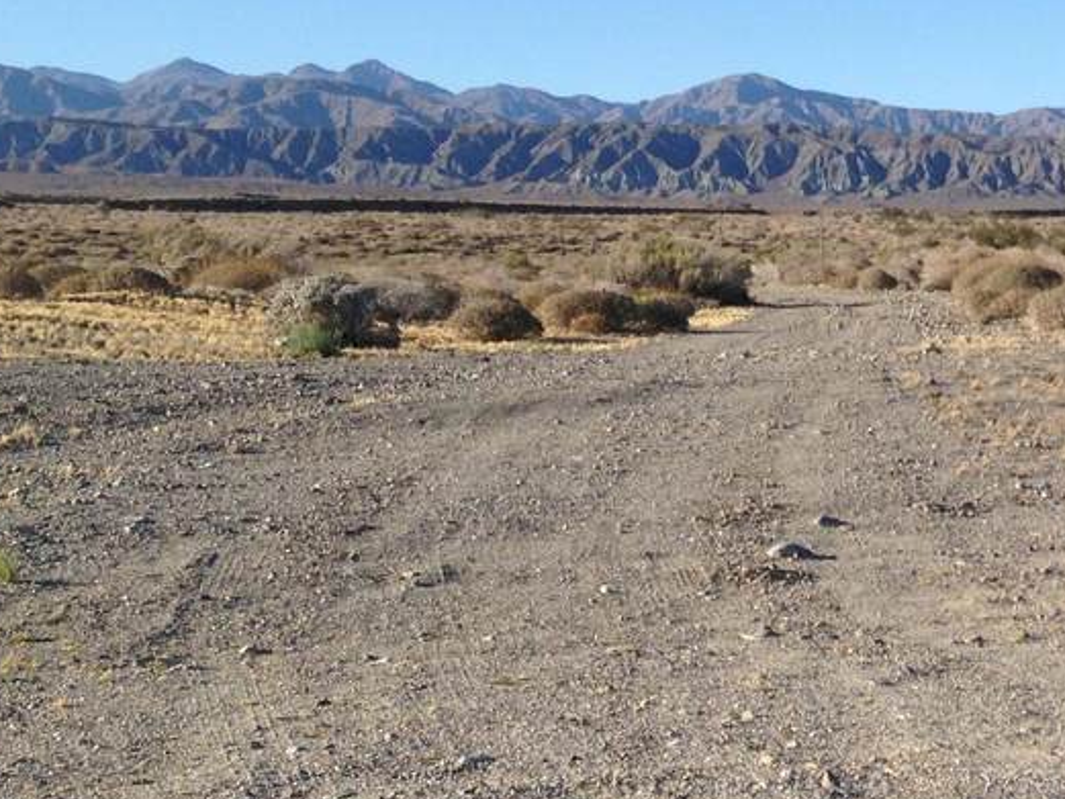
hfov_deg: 23.2
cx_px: 1049
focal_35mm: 81
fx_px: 2493
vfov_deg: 18.2
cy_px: 403
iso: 50
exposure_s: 1/1466
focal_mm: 4.12
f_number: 2.4
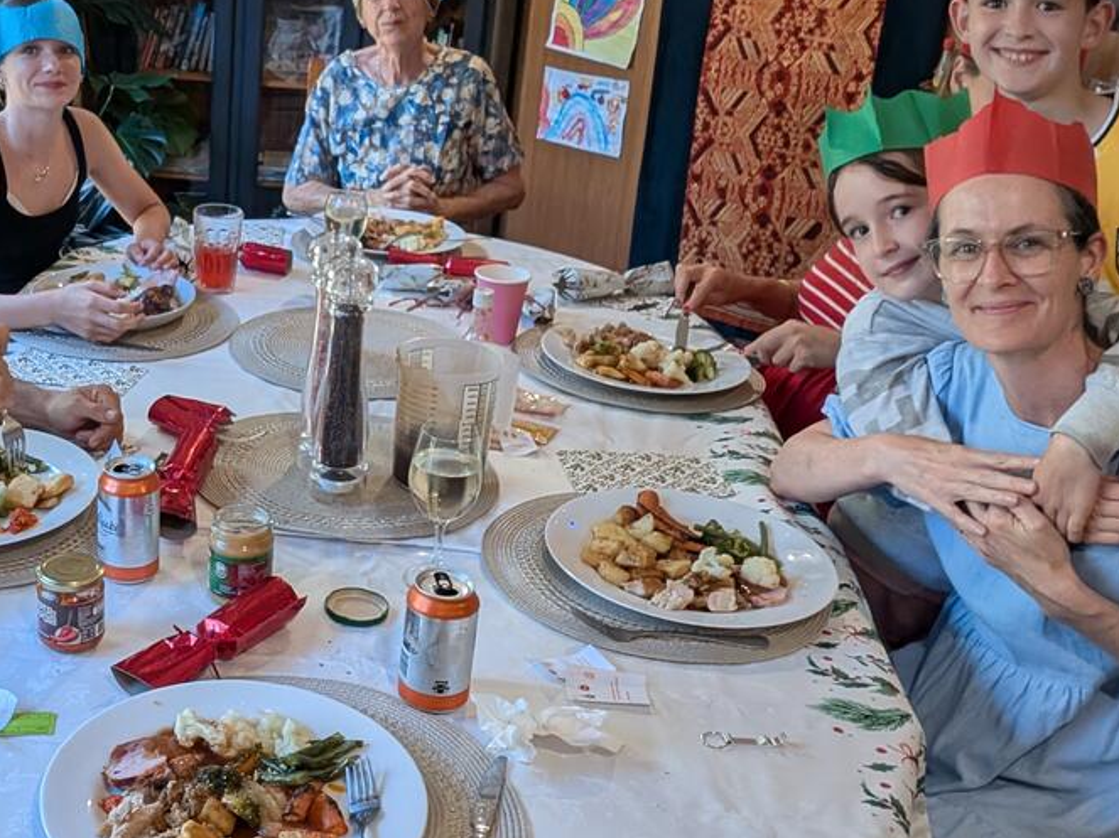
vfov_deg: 37.6
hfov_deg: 47.5
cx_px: 305
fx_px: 1228
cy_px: 344
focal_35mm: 38
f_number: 2.2
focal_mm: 2.74
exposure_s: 1/105
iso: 256
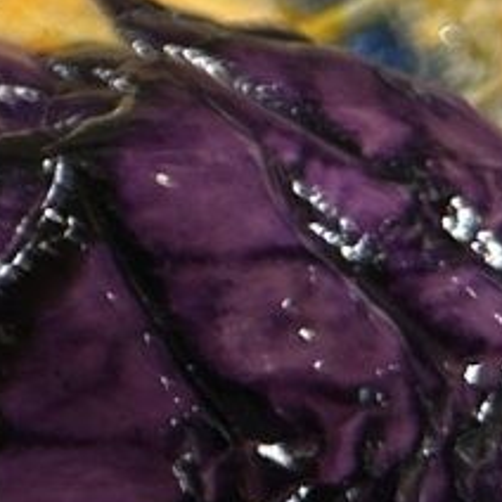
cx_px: -1343
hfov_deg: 6.9
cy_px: -573
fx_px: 3413
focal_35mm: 208
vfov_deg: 8.0
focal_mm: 5.7
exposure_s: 1/50
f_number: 1.5
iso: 80
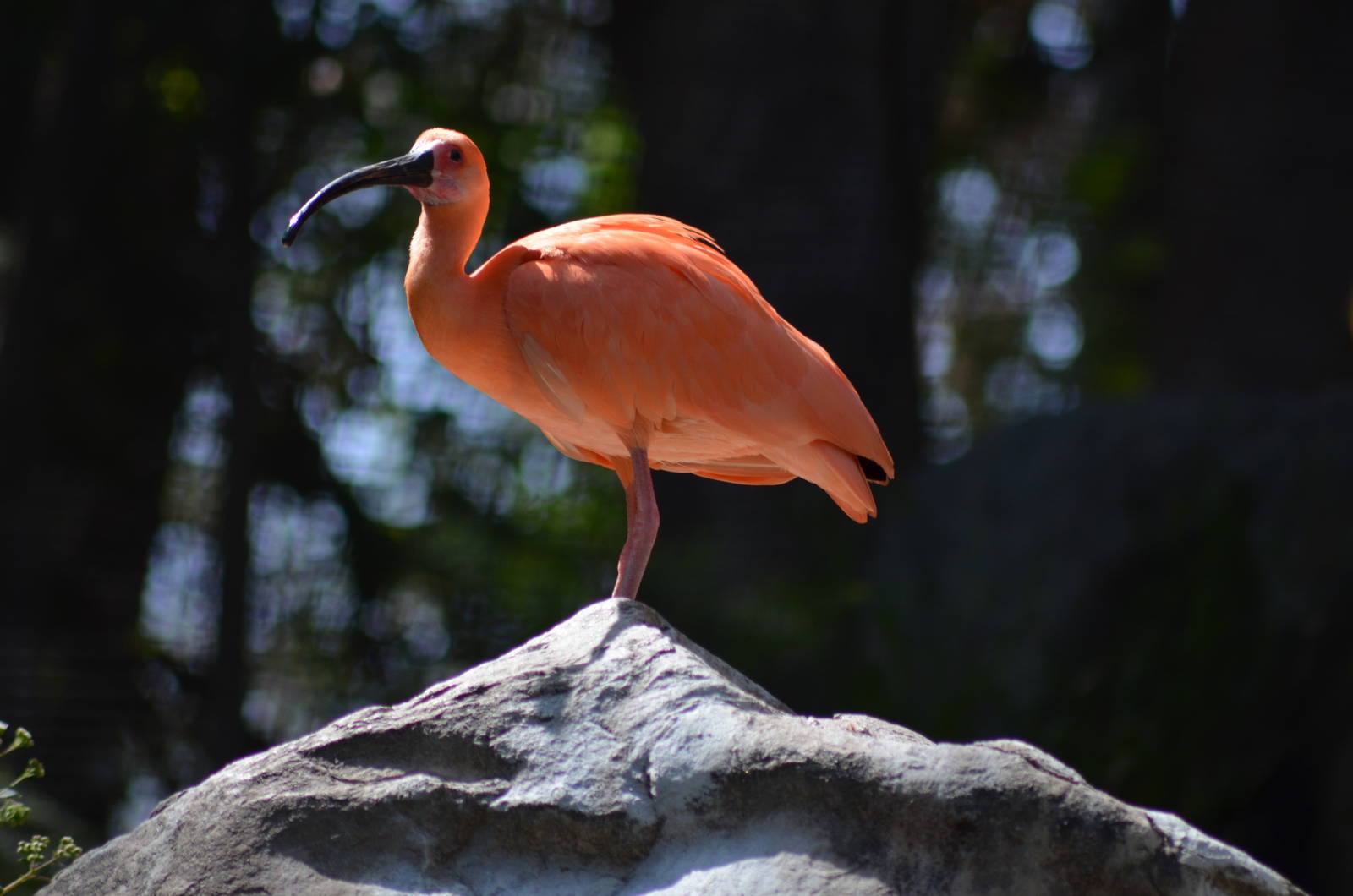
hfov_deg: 4.6
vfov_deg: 3.0
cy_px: 448
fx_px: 16879
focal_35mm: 450
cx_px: 676
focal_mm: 300
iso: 400
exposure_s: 1/1000
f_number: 5.6
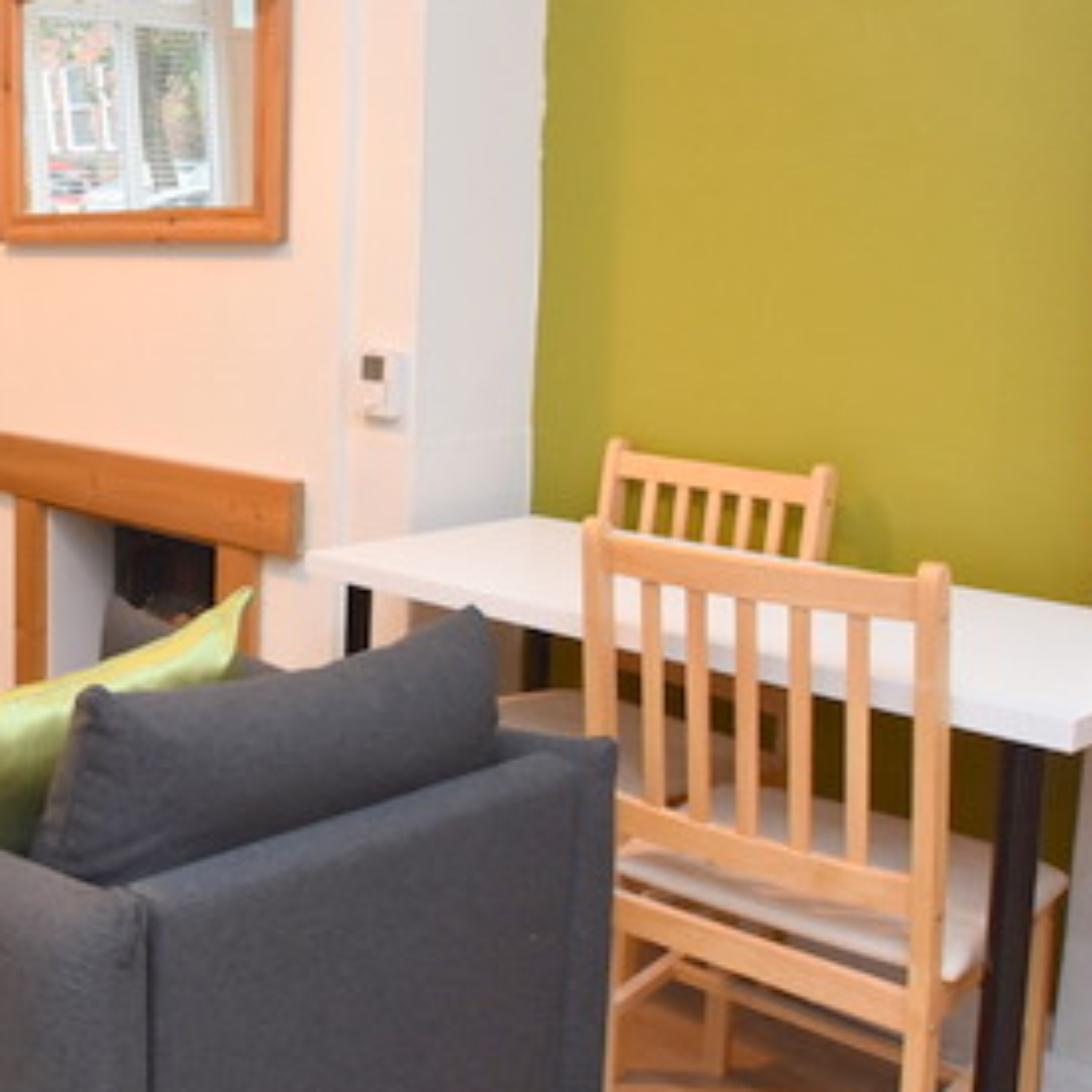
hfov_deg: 37.1
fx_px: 1321
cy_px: 374
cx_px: -135
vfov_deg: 44.3
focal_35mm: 37
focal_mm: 10
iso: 900
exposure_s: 1/60
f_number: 4
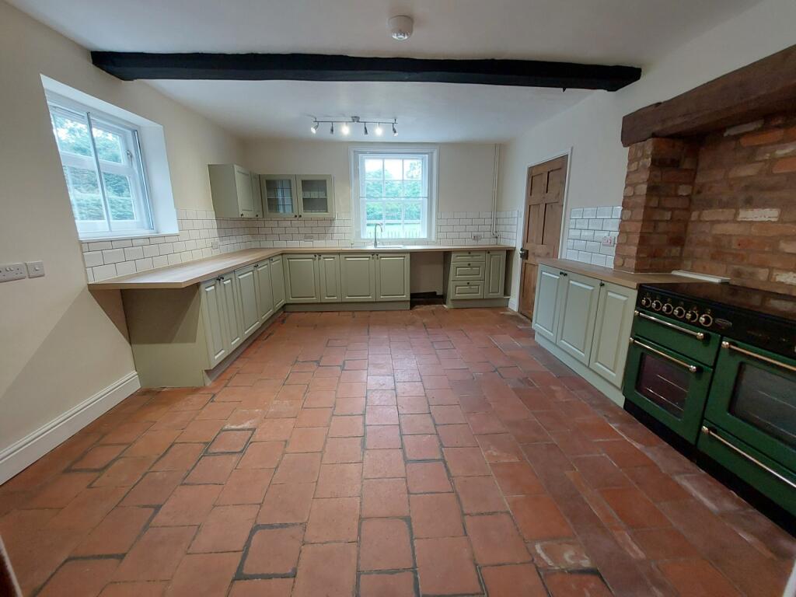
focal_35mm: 13
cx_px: 398
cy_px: 298
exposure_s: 1/50
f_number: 2.2
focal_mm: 1.74
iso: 125
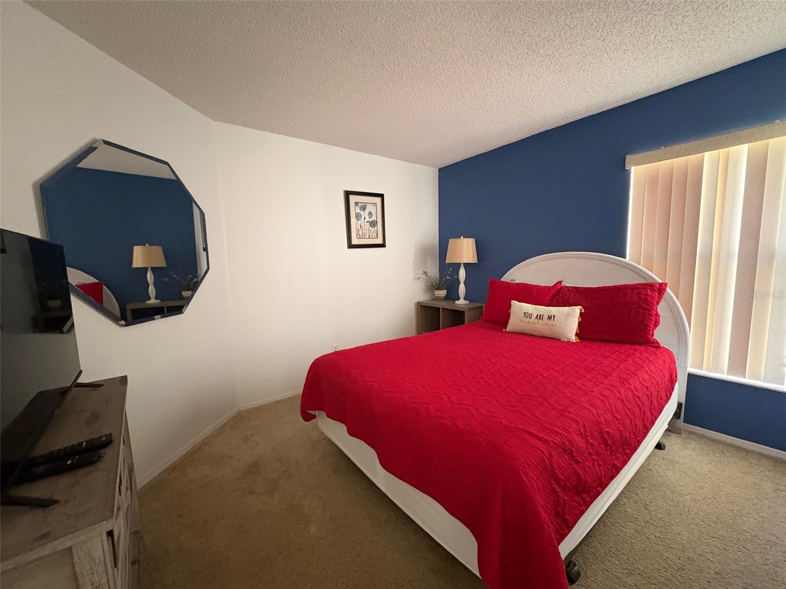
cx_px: 393
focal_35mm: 14
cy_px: 294
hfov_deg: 102.1
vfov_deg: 85.7
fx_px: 318
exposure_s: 1/40
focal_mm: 2.22
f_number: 2.2
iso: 1000
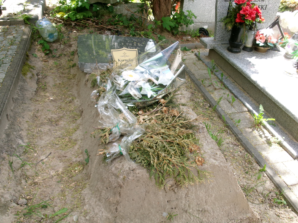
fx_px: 310
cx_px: 149
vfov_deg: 39.7
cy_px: 112
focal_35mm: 36
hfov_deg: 51.4
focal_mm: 6.4
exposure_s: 1/160
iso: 100
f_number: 4.5
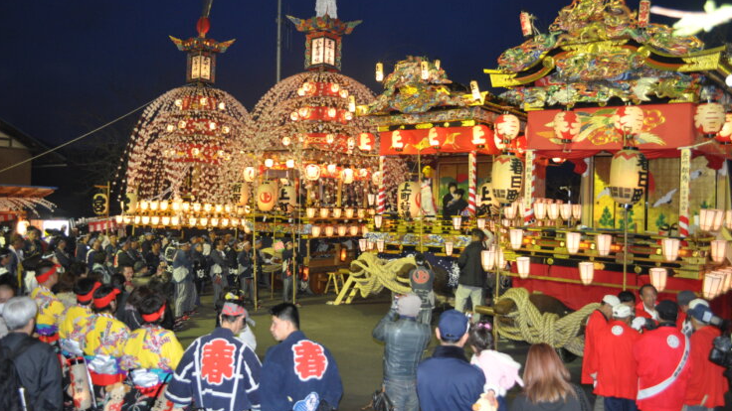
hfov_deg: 61.0
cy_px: 171
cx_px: 364
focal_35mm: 32
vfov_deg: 36.6
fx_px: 621
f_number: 3.8
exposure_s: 1/13
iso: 800
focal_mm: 20
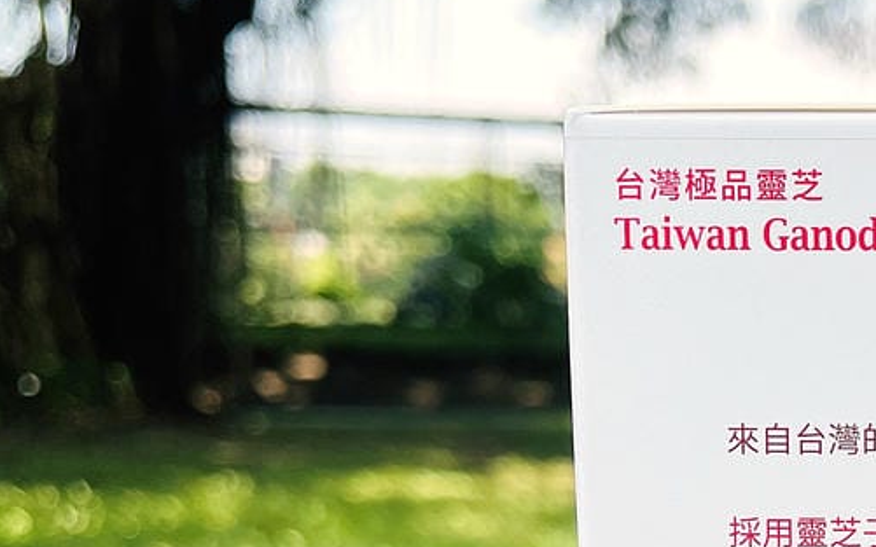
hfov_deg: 28.7
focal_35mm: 66
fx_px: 1575
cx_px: 920
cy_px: 706
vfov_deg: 18.4
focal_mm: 4.2
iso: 32
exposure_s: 1/1642
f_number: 1.6
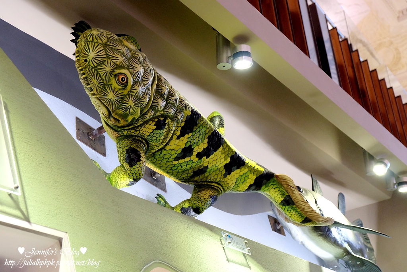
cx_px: 204
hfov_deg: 35.6
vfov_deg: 24.2
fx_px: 633
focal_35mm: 56
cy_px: 136
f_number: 3.6
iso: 1600
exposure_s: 1/30
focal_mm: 37.4
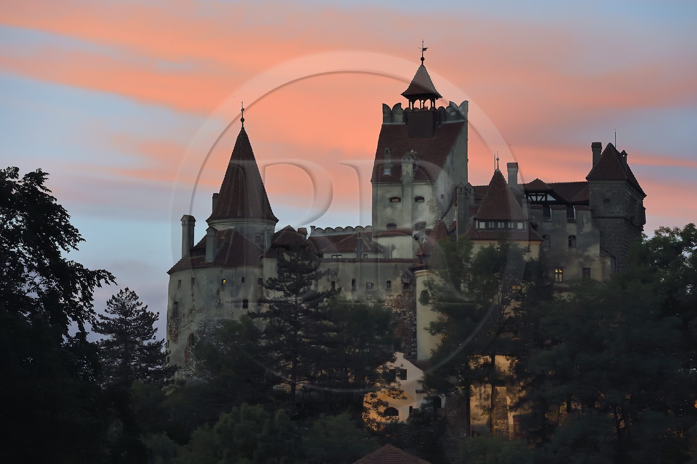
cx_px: 348
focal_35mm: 175
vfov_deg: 7.8
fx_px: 3387
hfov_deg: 11.7
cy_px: 232
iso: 3200
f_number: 7.1
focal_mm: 175
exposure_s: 1/125
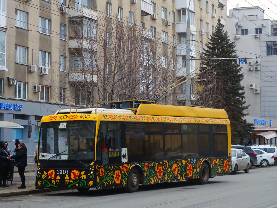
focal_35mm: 86
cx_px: 124
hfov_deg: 22.7
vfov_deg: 17.2
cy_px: 104
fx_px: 688
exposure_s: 1/500
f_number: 4.5
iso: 200
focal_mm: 29.49
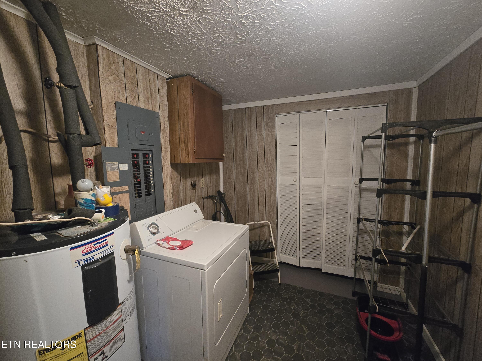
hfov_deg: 106.2
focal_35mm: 13
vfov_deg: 89.9
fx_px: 181
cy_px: 180
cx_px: 241
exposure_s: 1/60
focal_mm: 2.2
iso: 1250
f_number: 2.2
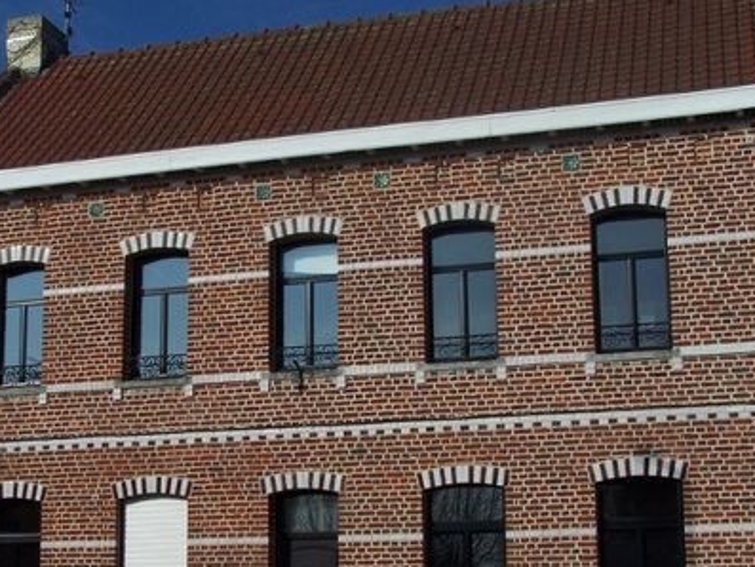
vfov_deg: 22.5
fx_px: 1418
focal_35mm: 65
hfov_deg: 29.7
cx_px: 274
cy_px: 394
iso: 80
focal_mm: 7.1
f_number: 5.6
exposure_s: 1/1000
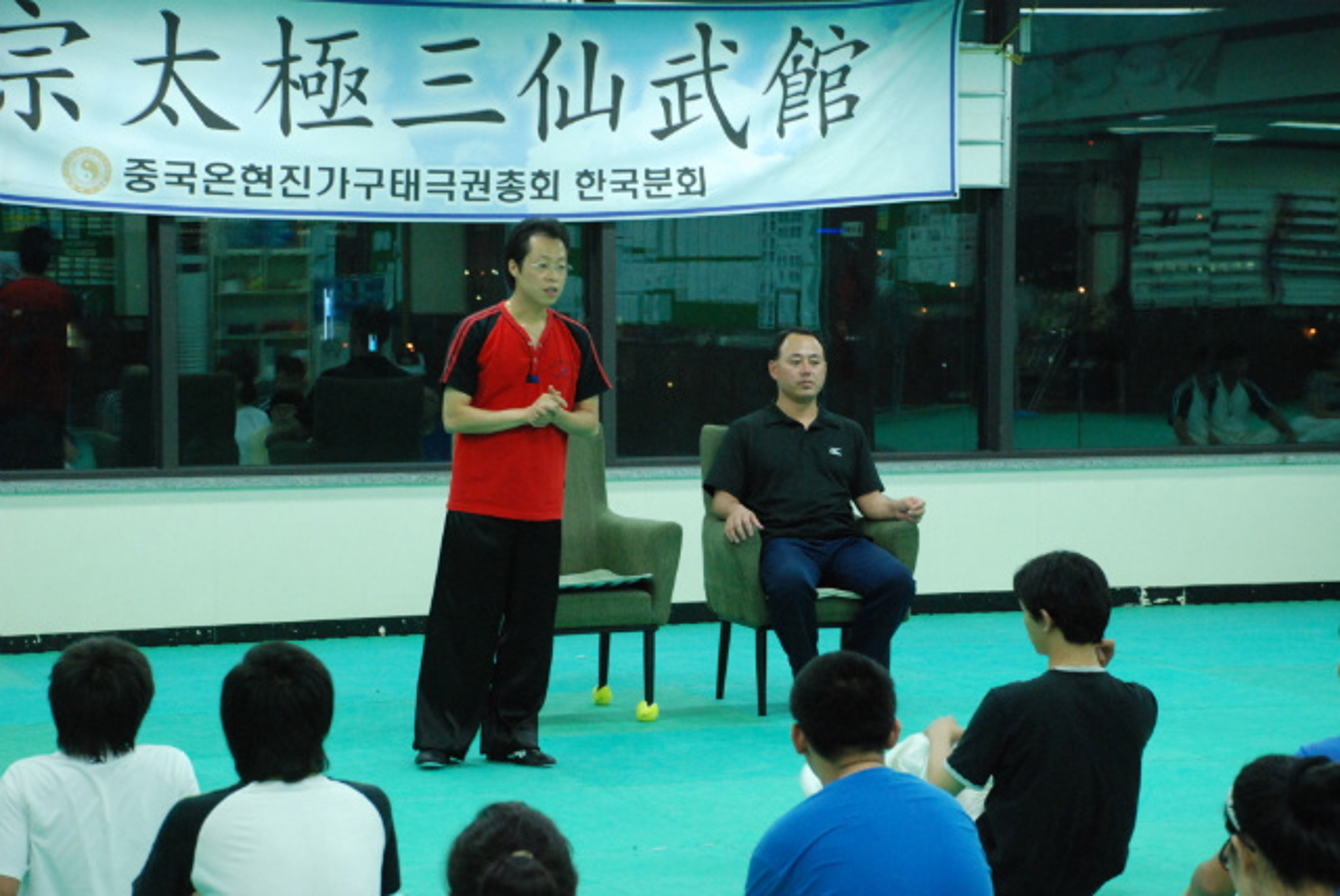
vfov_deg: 14.7
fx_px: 3465
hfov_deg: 21.9
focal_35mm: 93
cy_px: 448
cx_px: 670
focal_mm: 62
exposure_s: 1/30
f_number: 5.3
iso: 1600
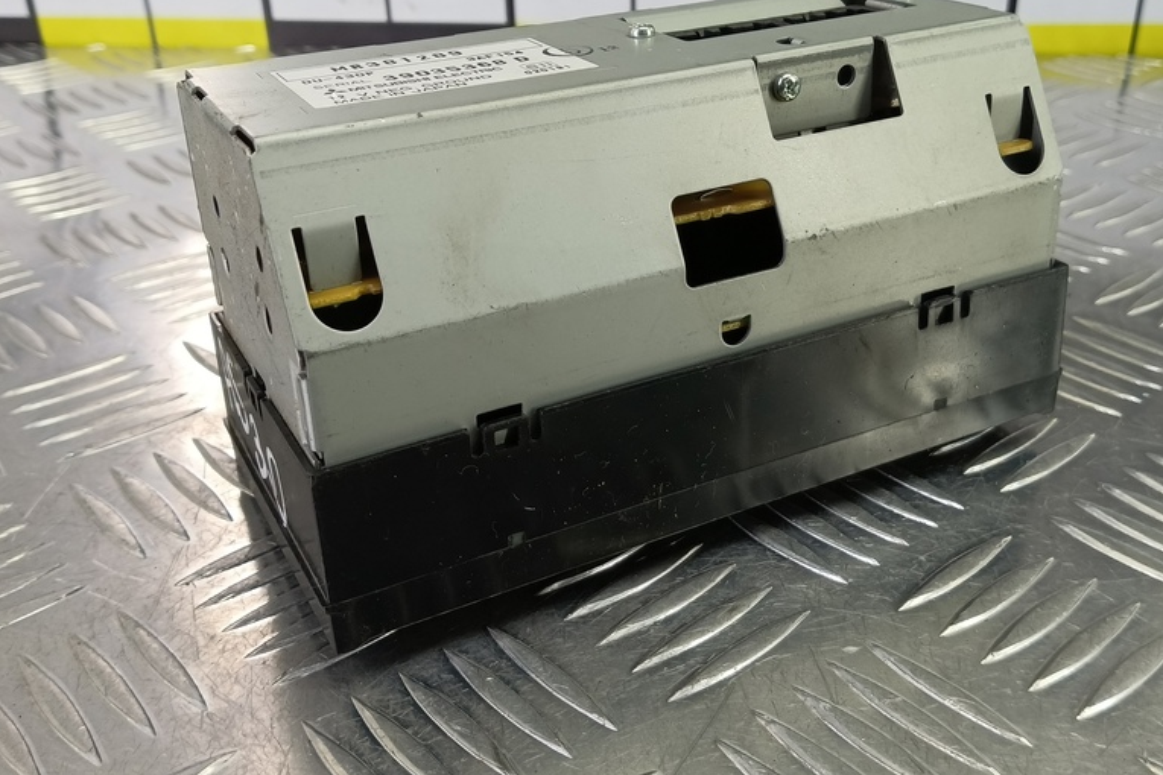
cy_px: 295
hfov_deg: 58.6
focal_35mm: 32
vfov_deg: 40.9
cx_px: 631
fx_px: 1034
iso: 118
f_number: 1.6
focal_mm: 4.11
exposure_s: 1/50
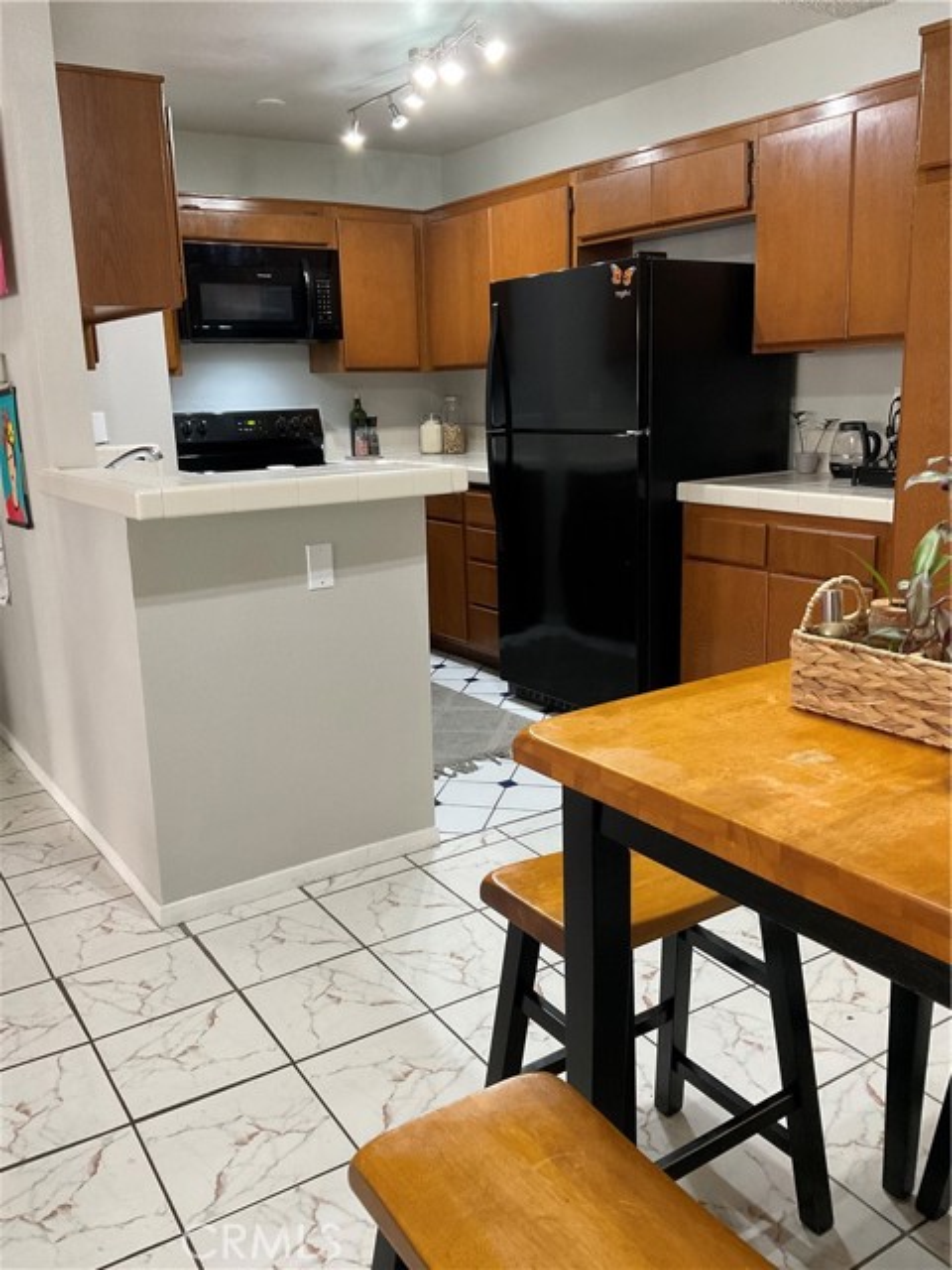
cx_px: 476
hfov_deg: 48.2
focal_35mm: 29
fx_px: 1063
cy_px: 635
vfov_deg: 61.7
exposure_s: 1/60
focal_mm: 3
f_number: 1.8
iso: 200
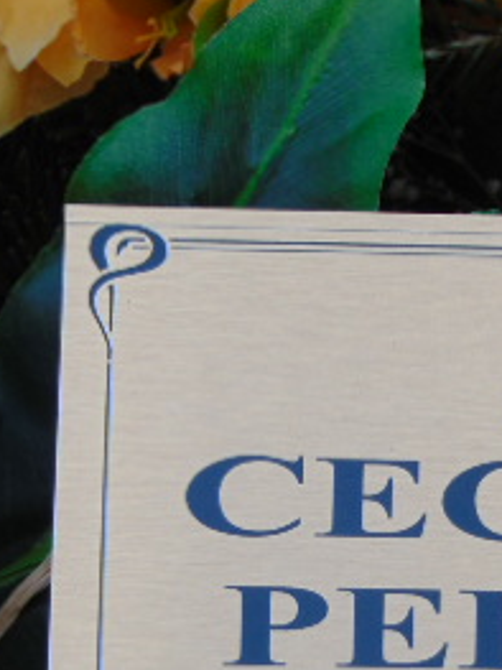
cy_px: 578
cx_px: 573
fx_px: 3348
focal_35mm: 173
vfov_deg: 11.4
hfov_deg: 8.5
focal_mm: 12.8
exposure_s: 1/250
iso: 80
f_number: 3.7
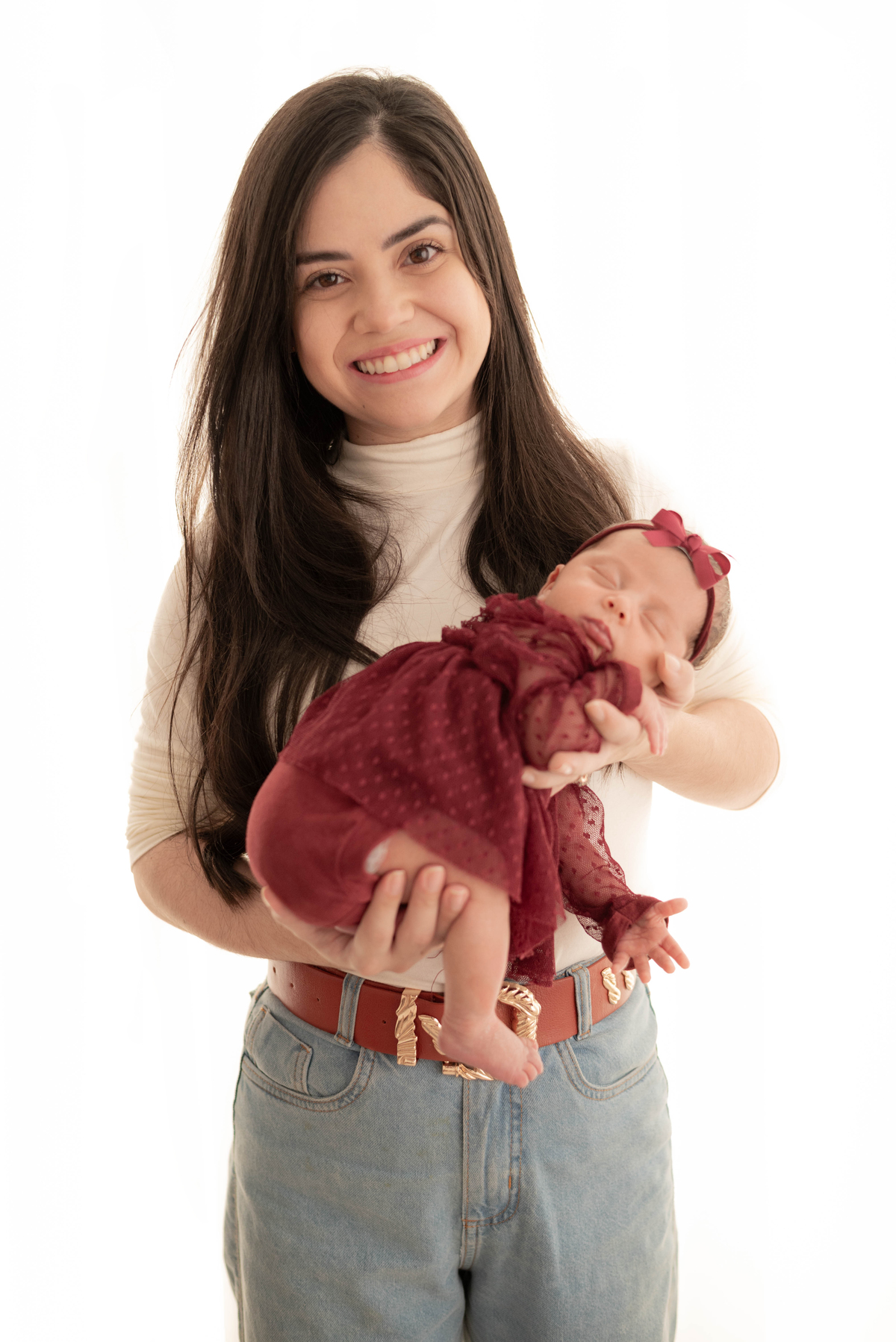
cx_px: 448
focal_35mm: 50
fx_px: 1865
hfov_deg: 27.0
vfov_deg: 39.6
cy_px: 671
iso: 400
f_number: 2.8
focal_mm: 50
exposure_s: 1/320
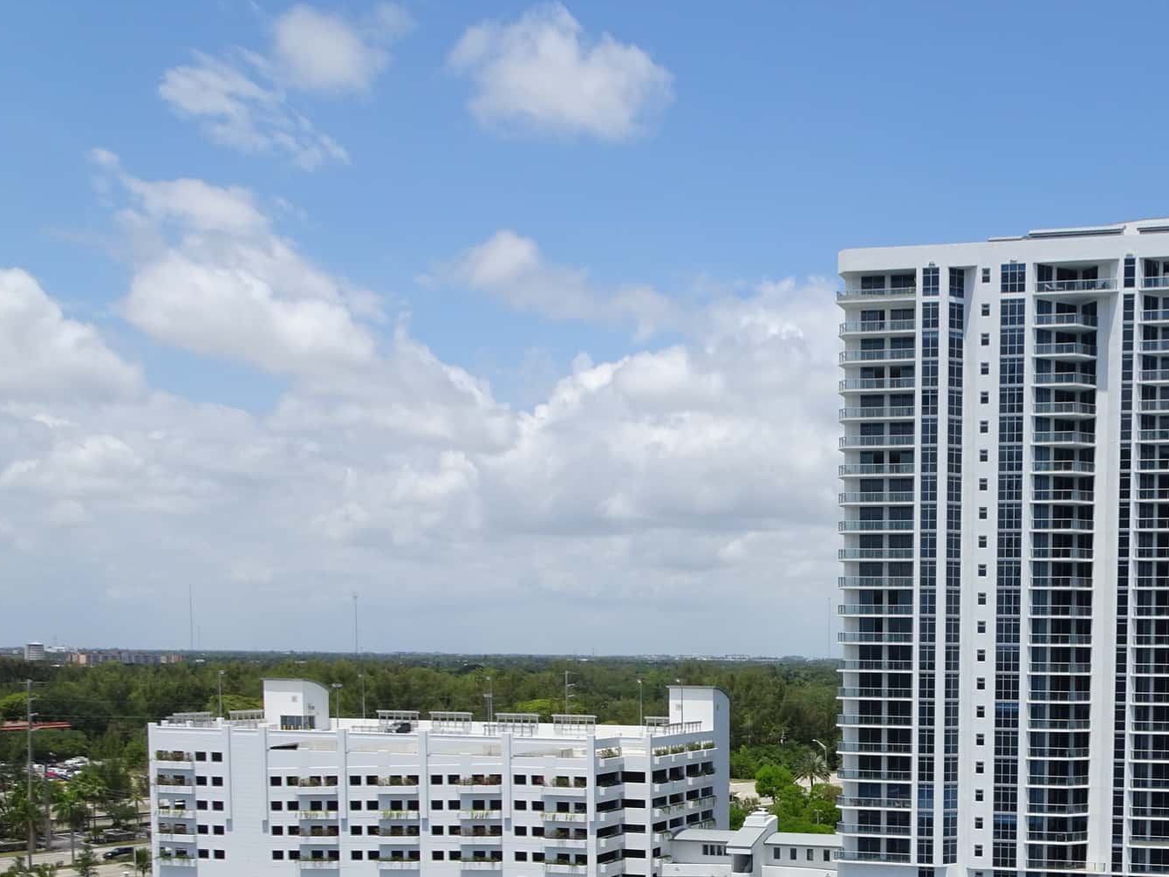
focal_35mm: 43
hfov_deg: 41.7
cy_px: 783
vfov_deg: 32.0
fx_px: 1452
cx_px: 957
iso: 80
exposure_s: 1/1250
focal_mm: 4.1
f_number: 3.5
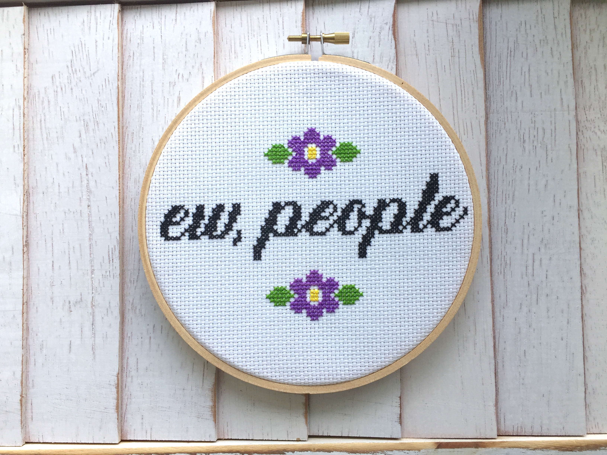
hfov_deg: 61.7
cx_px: 304
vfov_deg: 48.2
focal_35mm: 29
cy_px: 228
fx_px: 509
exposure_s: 1/120
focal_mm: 4.15
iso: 40
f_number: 2.2
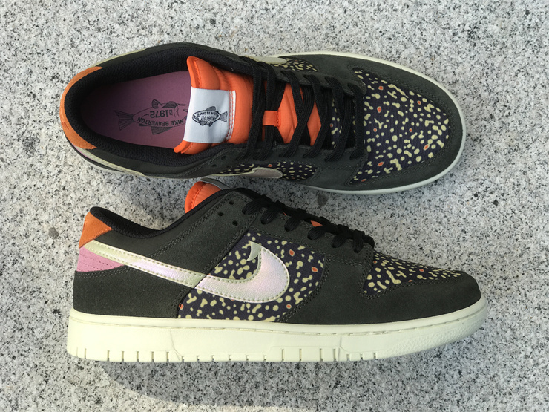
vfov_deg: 25.7
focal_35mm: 57
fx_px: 904
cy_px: 206
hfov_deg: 33.8
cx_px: 274
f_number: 2.8
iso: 20
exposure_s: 1/149
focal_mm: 6.6
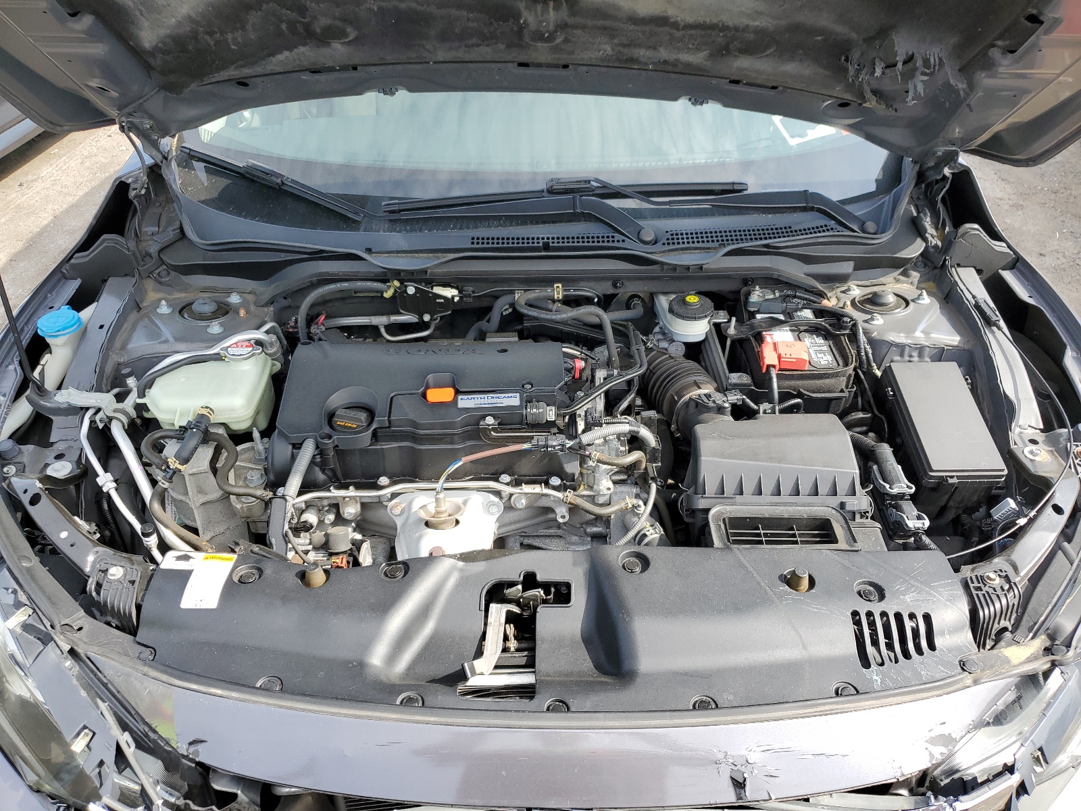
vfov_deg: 53.1
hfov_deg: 67.3
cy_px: 406
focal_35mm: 26
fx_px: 812
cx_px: 540
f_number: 1.5
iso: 50
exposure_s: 1/667
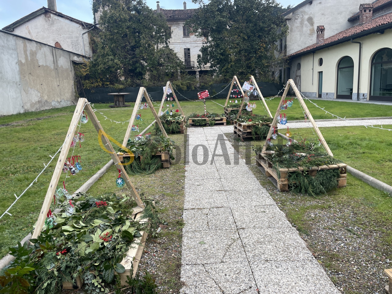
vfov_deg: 53.1
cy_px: 147
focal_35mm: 26
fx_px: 294
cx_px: 196
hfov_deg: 67.3
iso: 32
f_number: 1.6
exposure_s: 1/121
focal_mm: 4.2
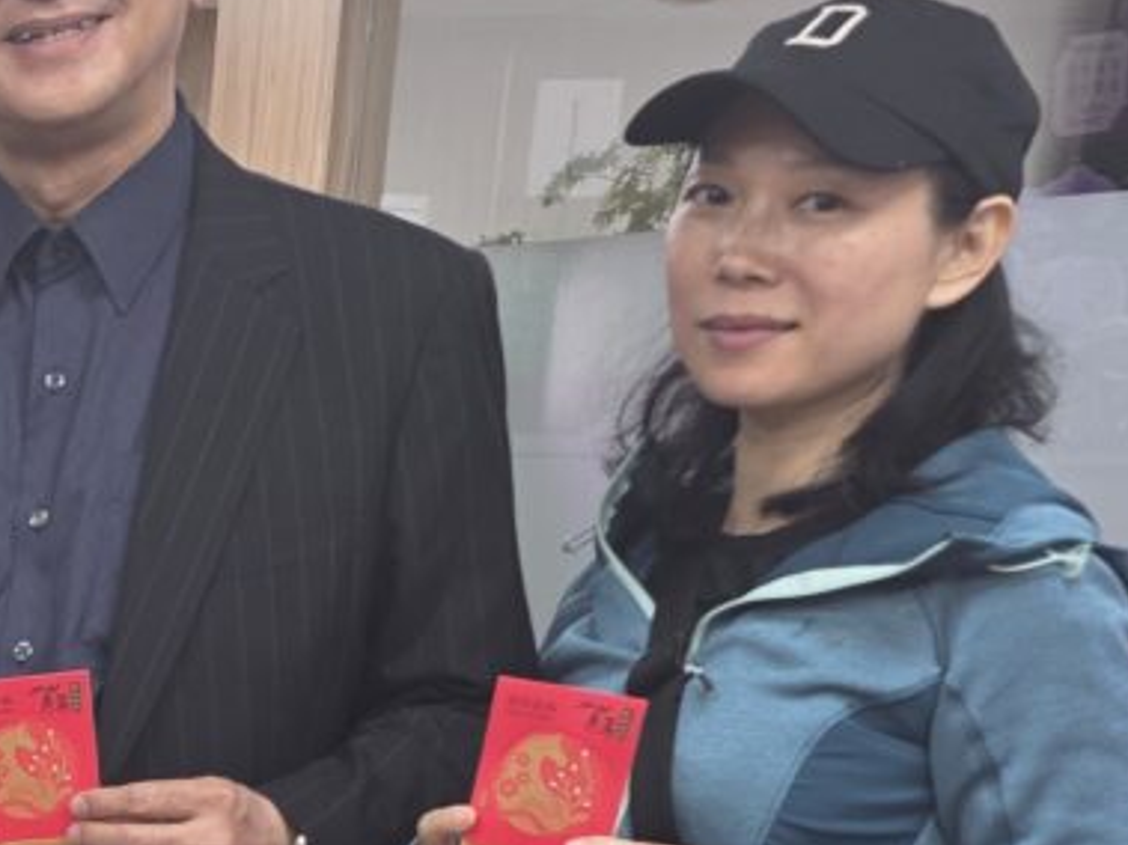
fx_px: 2964
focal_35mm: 91
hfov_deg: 19.2
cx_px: -497
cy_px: 1215
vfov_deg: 15.2
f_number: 1.7
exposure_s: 1/120
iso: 100
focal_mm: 6.3
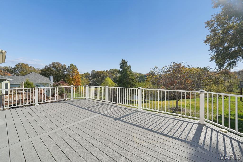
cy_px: 81
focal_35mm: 13
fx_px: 88
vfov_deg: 85.3
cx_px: 122
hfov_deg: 108.4
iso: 400
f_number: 8
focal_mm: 13
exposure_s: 1/1600
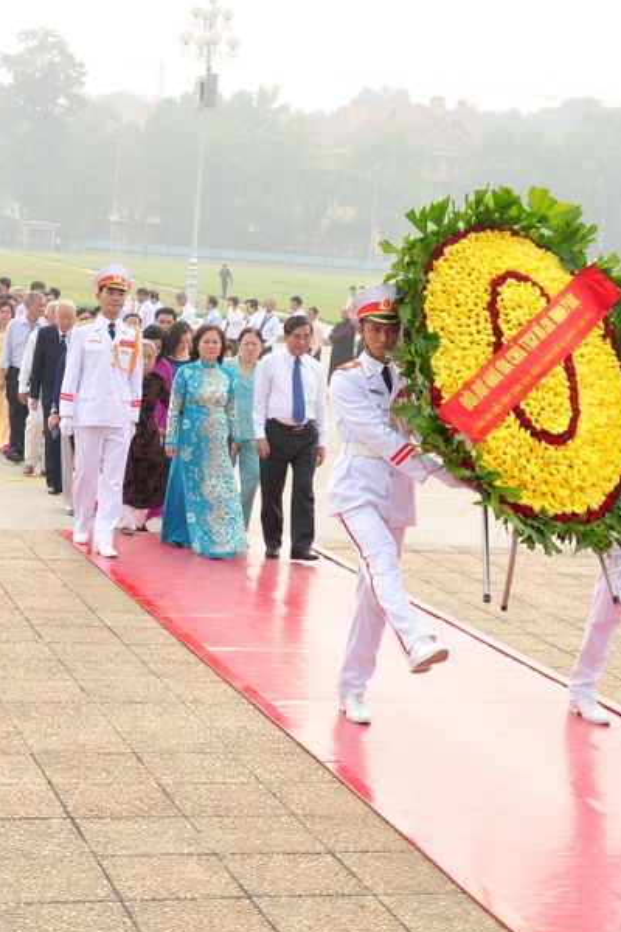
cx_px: 216
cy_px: 462
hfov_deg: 19.4
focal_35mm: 70
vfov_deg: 28.8
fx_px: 1811
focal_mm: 28
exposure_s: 1/100
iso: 250
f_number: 10
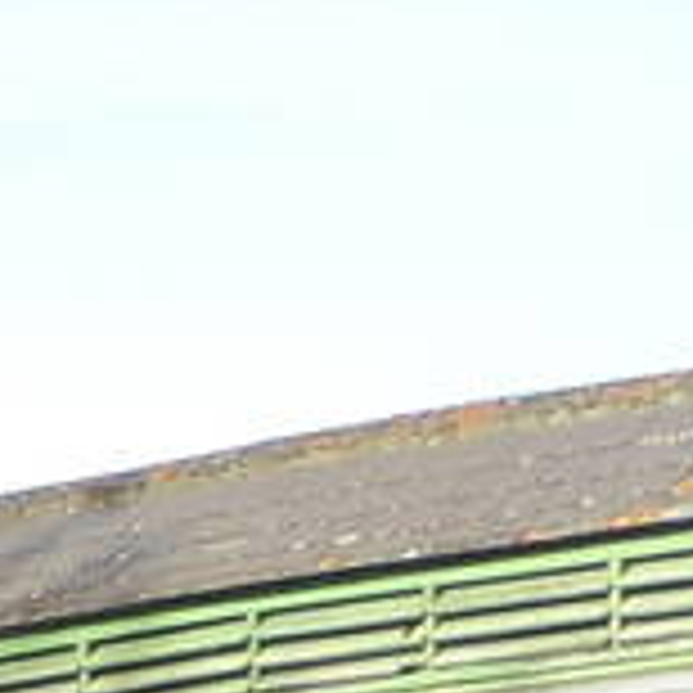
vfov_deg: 3.6
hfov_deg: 3.4
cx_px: -2128
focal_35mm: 486
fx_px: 11008
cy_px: 770
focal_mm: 9.5
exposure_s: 1/320
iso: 80
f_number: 3.9
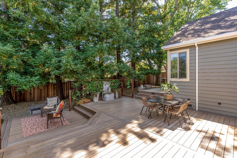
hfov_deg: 96.7
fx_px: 105
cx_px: 118
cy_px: 79
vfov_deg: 73.7
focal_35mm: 16
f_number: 11
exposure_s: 1/25
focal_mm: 16
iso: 320
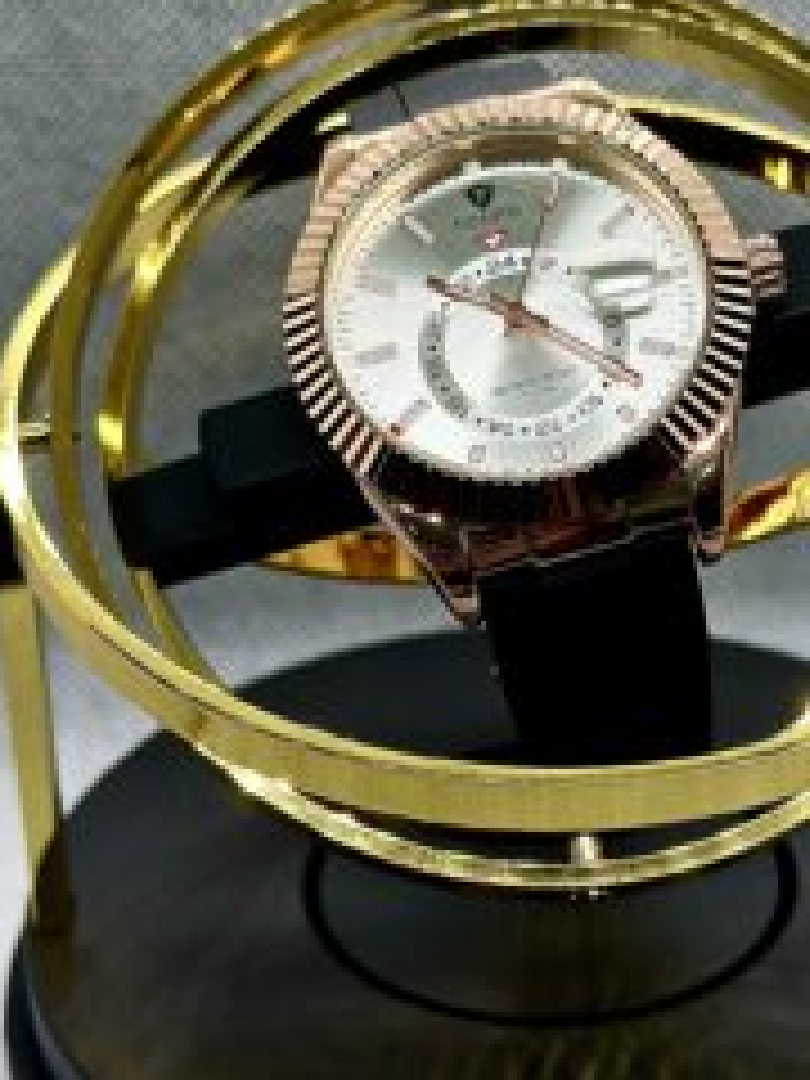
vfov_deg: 24.4
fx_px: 2496
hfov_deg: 18.4
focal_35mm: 80
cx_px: 549
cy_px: 590
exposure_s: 1/298
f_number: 1.78
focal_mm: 6.86
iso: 80
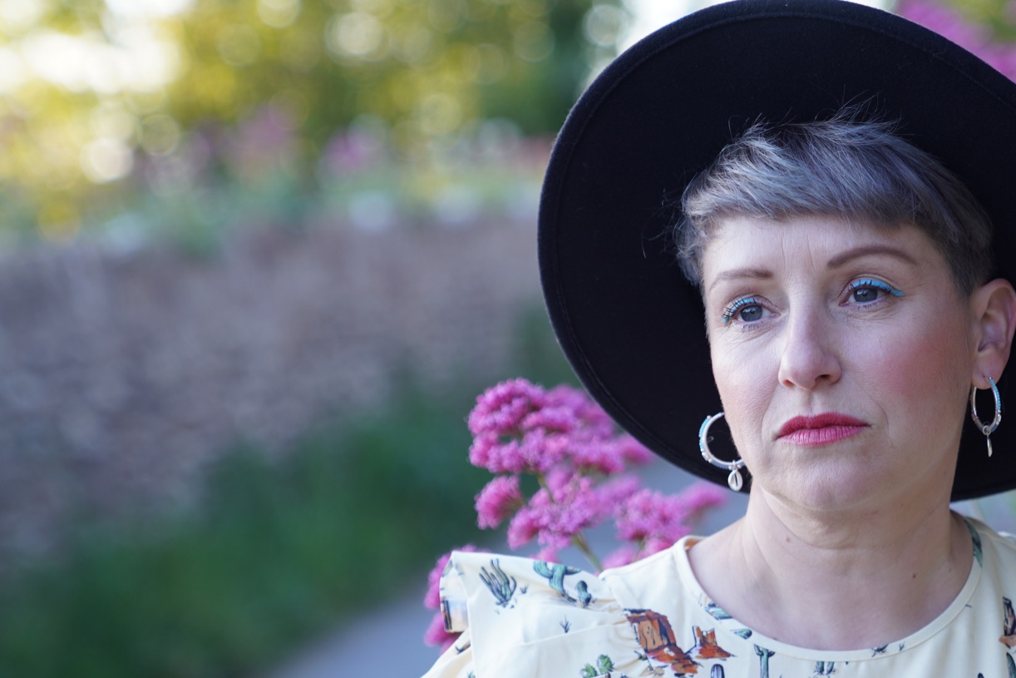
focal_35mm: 126
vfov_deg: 10.8
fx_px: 3556
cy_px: 551
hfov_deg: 16.1
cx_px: 871
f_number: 2.8
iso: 125
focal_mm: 70
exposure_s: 1/100
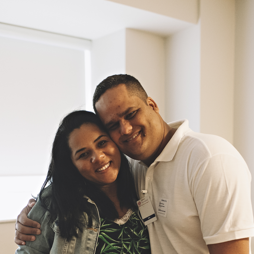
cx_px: 124
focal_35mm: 53
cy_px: 211
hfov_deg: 32.2
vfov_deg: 31.2
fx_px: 440
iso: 2500
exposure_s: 1/125
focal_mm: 35
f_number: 2.2
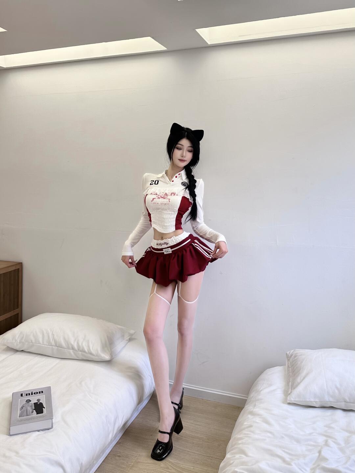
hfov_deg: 56.8
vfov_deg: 71.6
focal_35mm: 24
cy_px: 236
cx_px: 178
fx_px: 328
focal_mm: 6.86
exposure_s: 1/321
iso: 80
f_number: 1.78
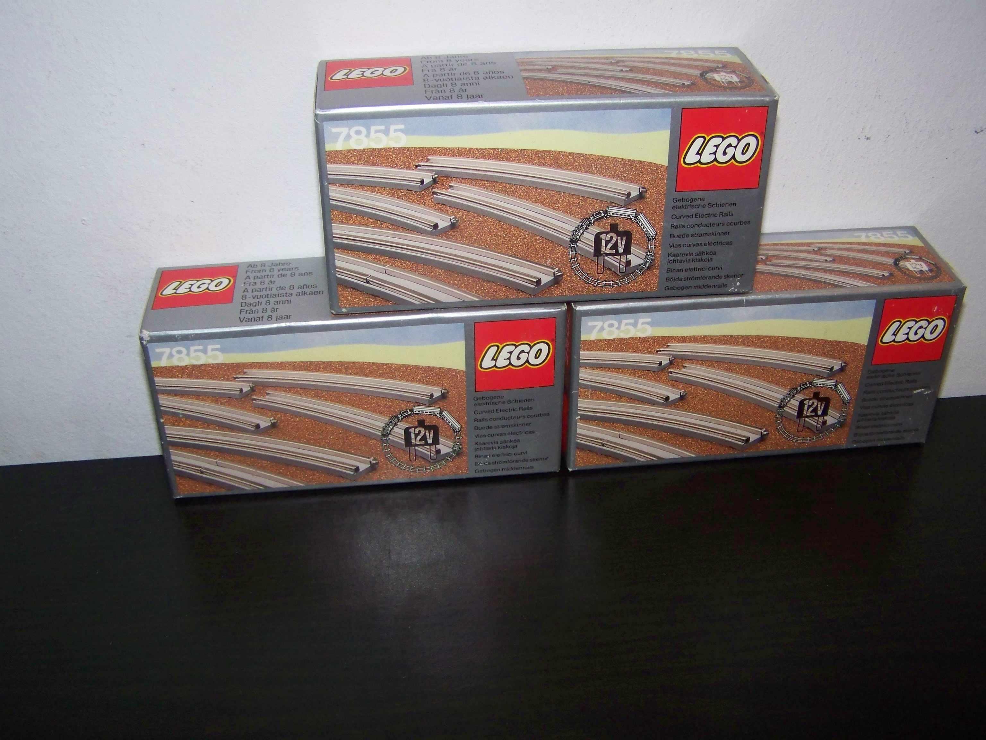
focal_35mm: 38
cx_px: 493
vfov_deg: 37.7
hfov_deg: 49.0
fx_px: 1082
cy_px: 370
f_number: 2.8
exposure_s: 1/30
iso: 200
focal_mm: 6.3
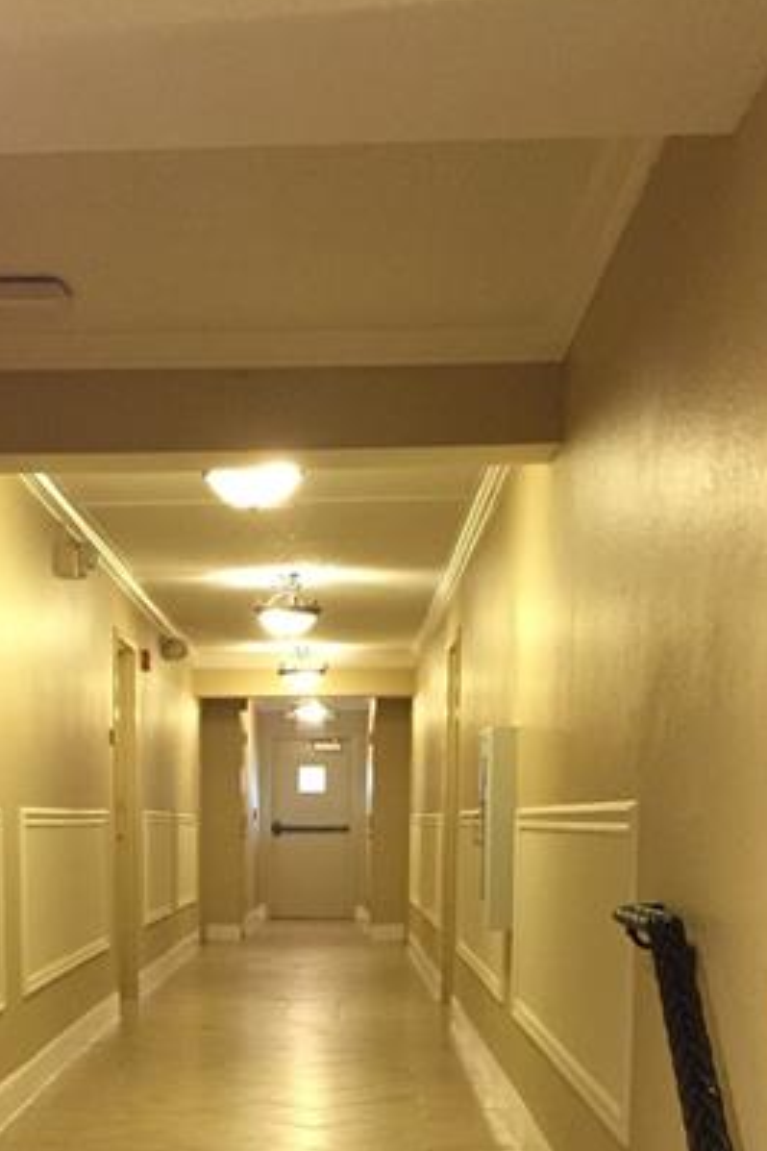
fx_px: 1853
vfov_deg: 32.4
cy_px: 1085
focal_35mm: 58
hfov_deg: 23.2
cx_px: 202
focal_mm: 4.15
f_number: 2.2
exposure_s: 1/24
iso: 250
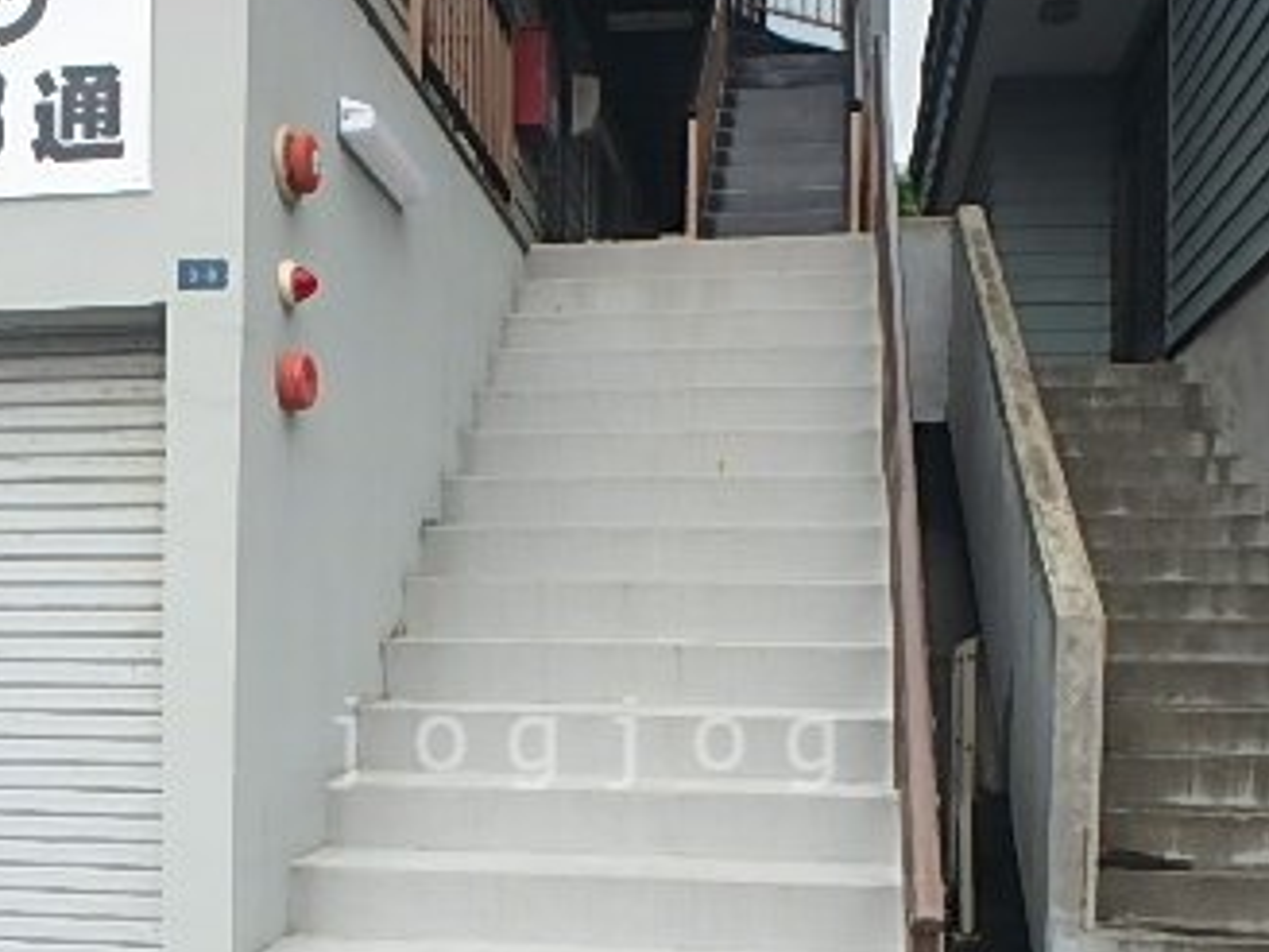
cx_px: 592
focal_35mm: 41
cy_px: 743
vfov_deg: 34.2
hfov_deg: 45.7
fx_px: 1503
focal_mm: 3.7
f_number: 3.5
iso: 125
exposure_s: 1/160
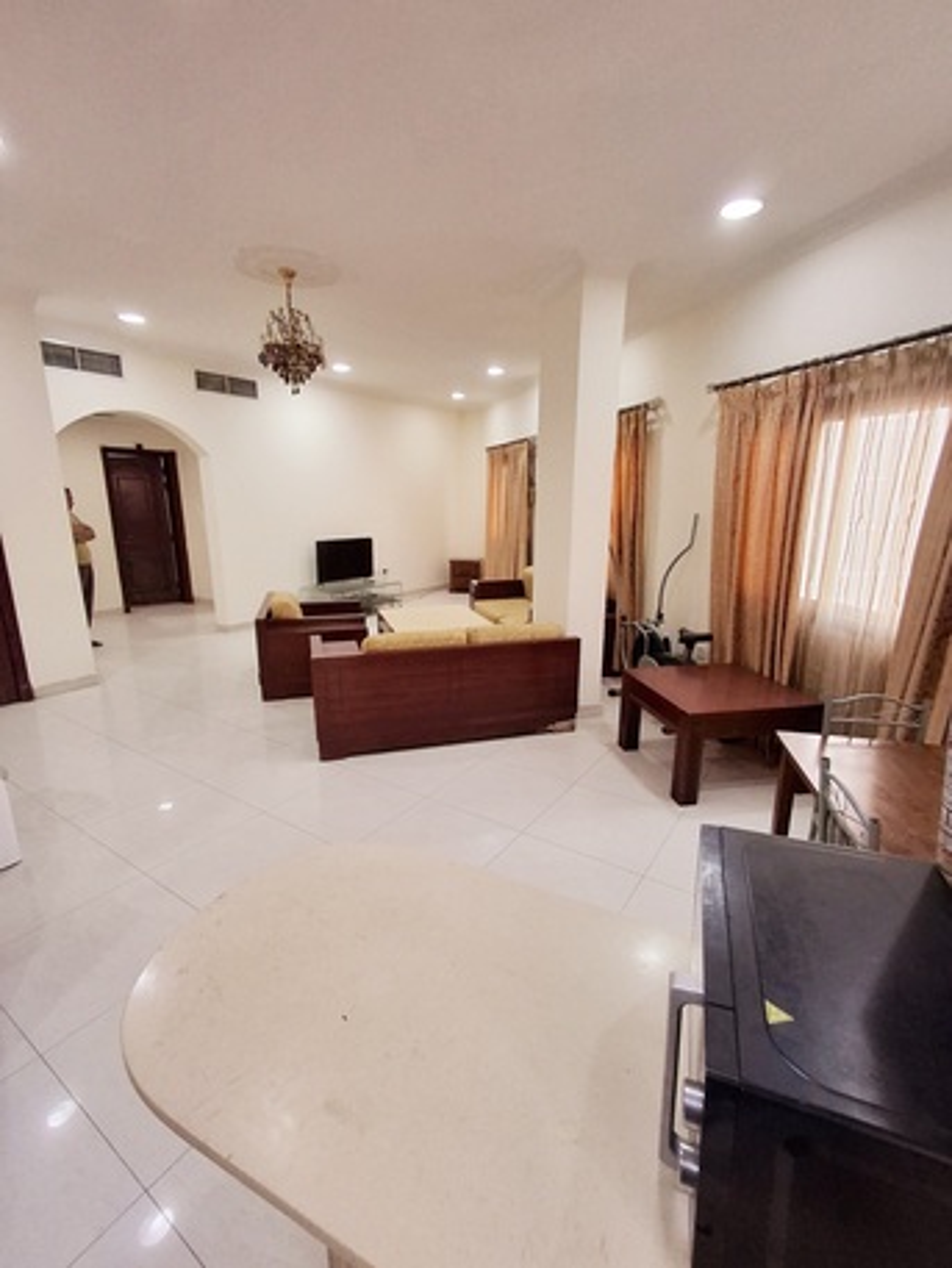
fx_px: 586
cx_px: 476
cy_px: 634
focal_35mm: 16
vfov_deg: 94.5
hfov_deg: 78.1
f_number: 2.2
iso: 160
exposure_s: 1/50
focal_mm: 1.64
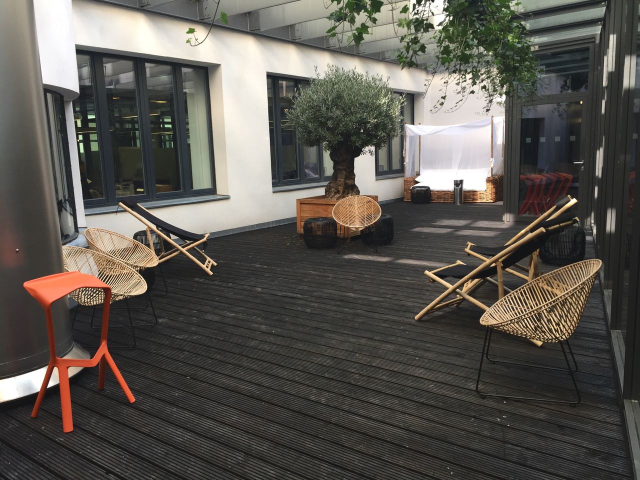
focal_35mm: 29
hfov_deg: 61.7
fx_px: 536
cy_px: 240
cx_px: 320
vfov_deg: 48.2
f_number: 2.2
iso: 40
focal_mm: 4.15
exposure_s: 1/100
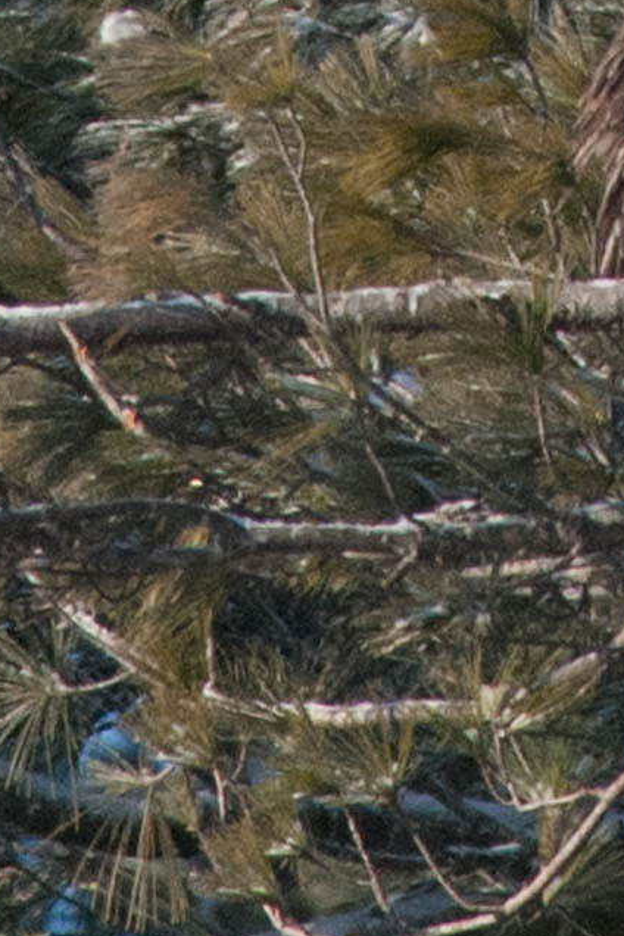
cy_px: -1869
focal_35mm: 3841
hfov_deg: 0.4
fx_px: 99858
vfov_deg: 0.5
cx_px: 1372
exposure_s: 1/640
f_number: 10
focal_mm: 420
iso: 500
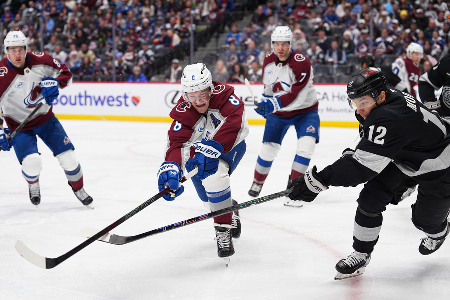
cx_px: 225
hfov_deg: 23.9
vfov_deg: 16.1
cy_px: 150
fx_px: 1063
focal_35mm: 85
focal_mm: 85
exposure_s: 1/2000
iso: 2500
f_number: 3.2
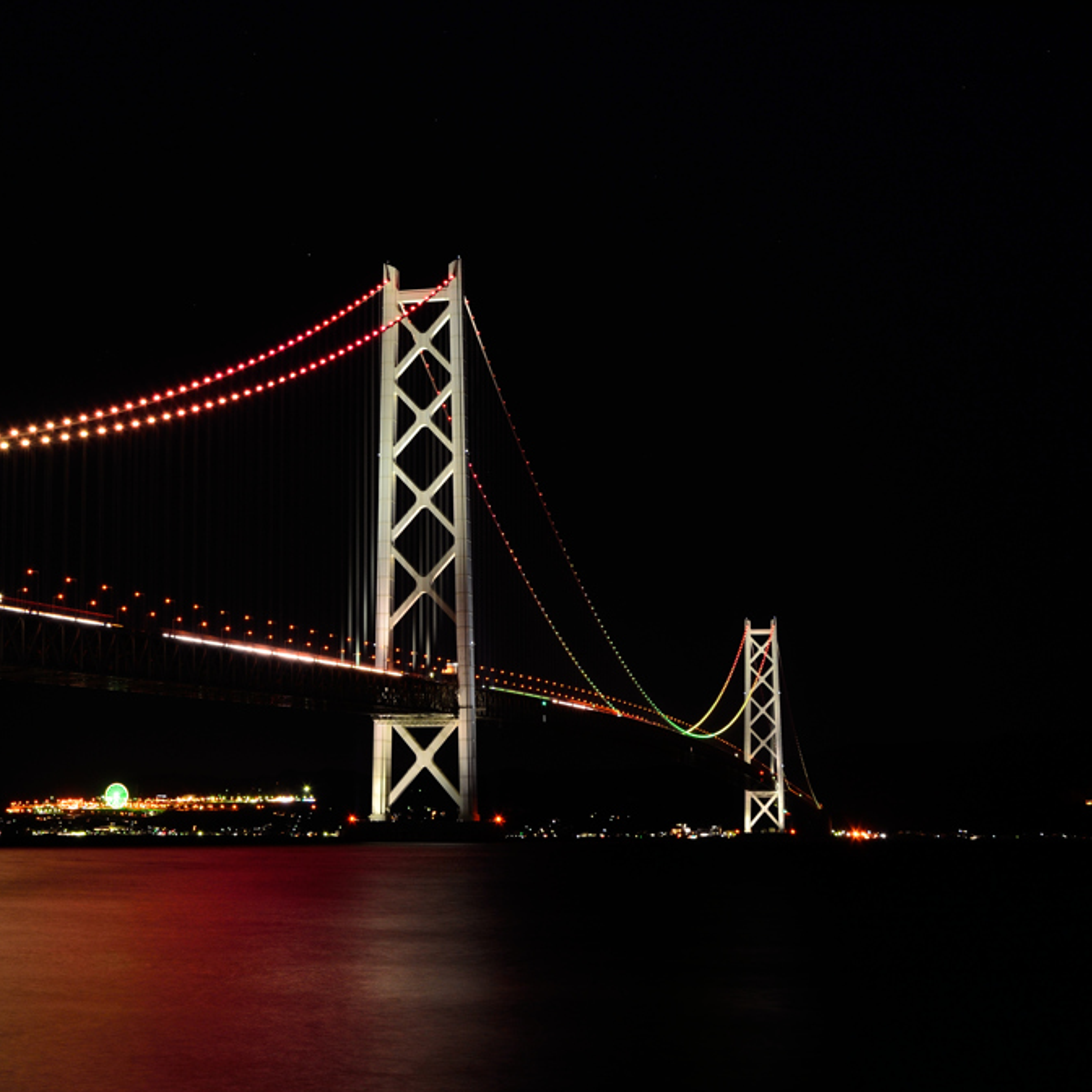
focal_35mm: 62
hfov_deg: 27.4
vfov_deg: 27.7
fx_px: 2213
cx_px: 288
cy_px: 549
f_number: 8
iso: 100
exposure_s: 10
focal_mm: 32
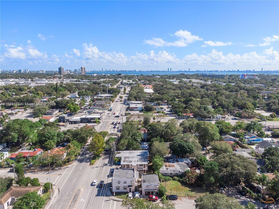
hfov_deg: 71.6
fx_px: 193
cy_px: 104
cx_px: 140
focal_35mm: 24
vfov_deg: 56.8
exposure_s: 1/1600
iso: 100
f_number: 2.8
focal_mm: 4.39
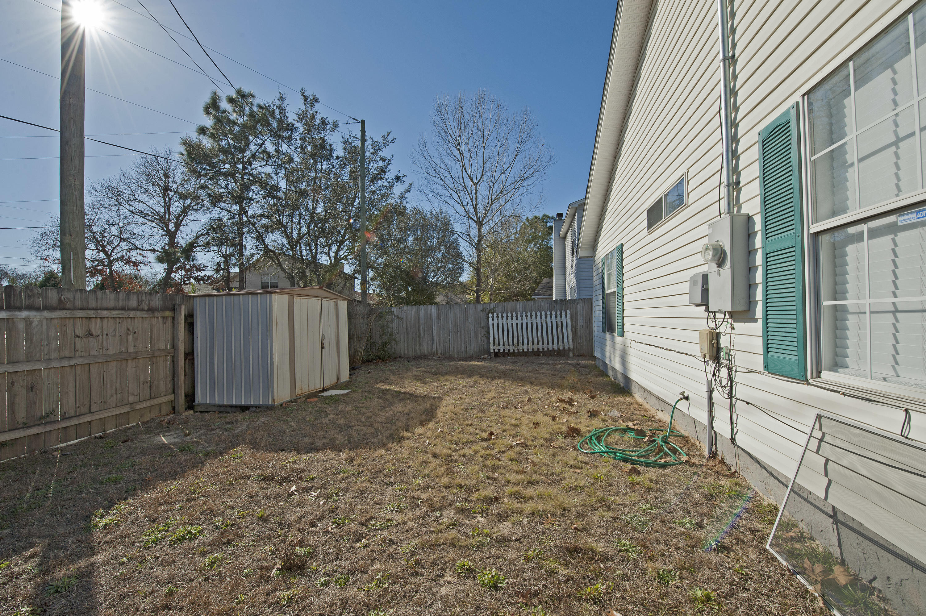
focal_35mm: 14
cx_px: 463
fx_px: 360
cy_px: 308
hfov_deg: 104.3
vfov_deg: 81.1
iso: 250
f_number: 13
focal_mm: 14
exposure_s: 1/320
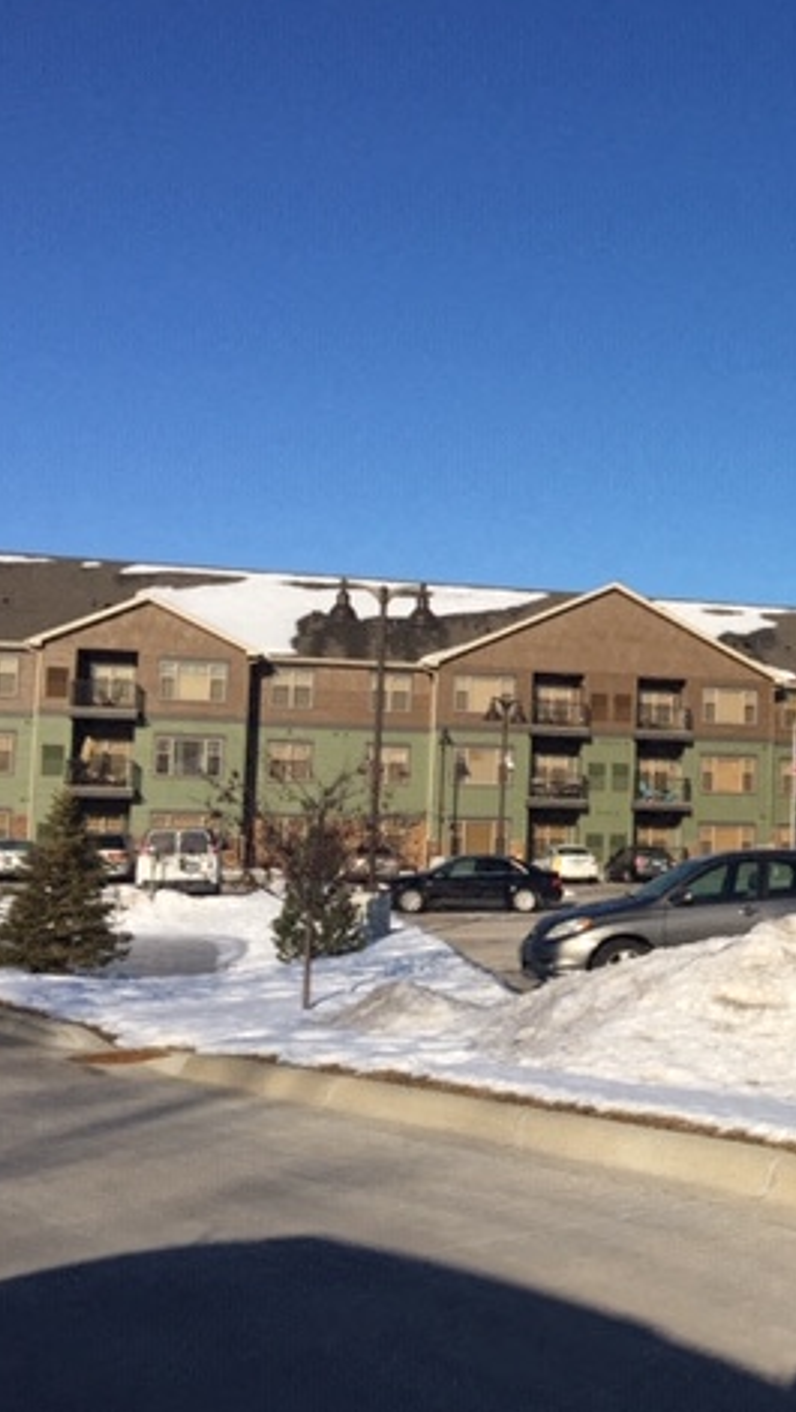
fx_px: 1611
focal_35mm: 43
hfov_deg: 25.9
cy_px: 712
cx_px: 856
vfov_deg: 47.3
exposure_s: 1/3597
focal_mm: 4.15
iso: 32
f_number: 2.2
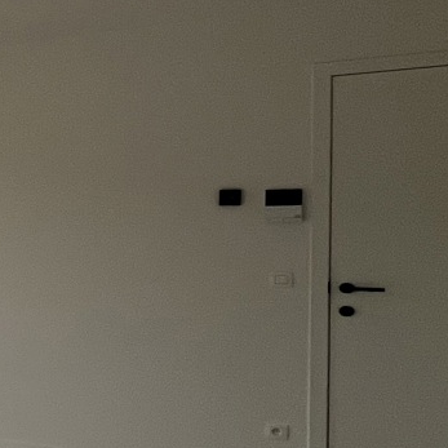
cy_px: 247
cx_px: -531
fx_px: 776
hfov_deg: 17.2
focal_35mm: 53
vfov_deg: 32.2
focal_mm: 1.57
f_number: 1.8
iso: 100
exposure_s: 1/100
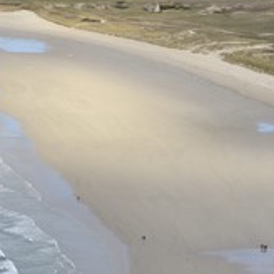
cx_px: 40
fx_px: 2149
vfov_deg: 7.3
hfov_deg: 7.3
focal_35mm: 240
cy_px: 132
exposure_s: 1/1000
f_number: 7.1
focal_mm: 110
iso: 400
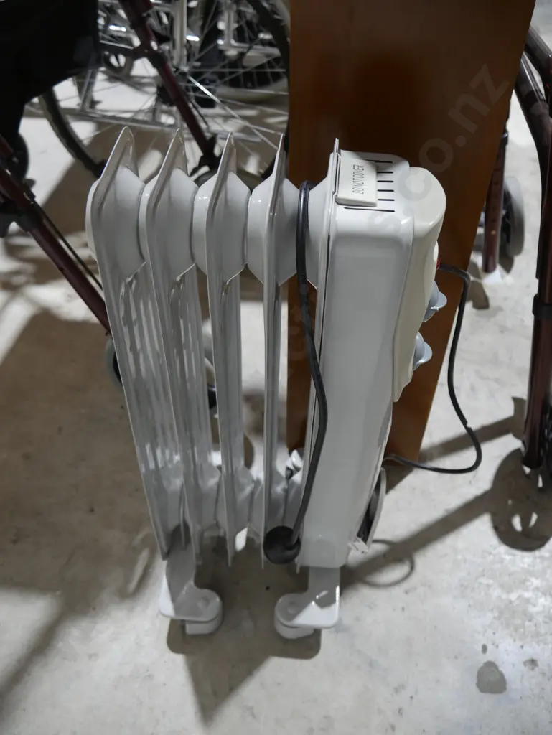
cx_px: 276
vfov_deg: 63.4
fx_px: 595
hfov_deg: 49.8
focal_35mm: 28
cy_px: 368
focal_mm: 14
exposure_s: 1/60
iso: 500
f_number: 3.5
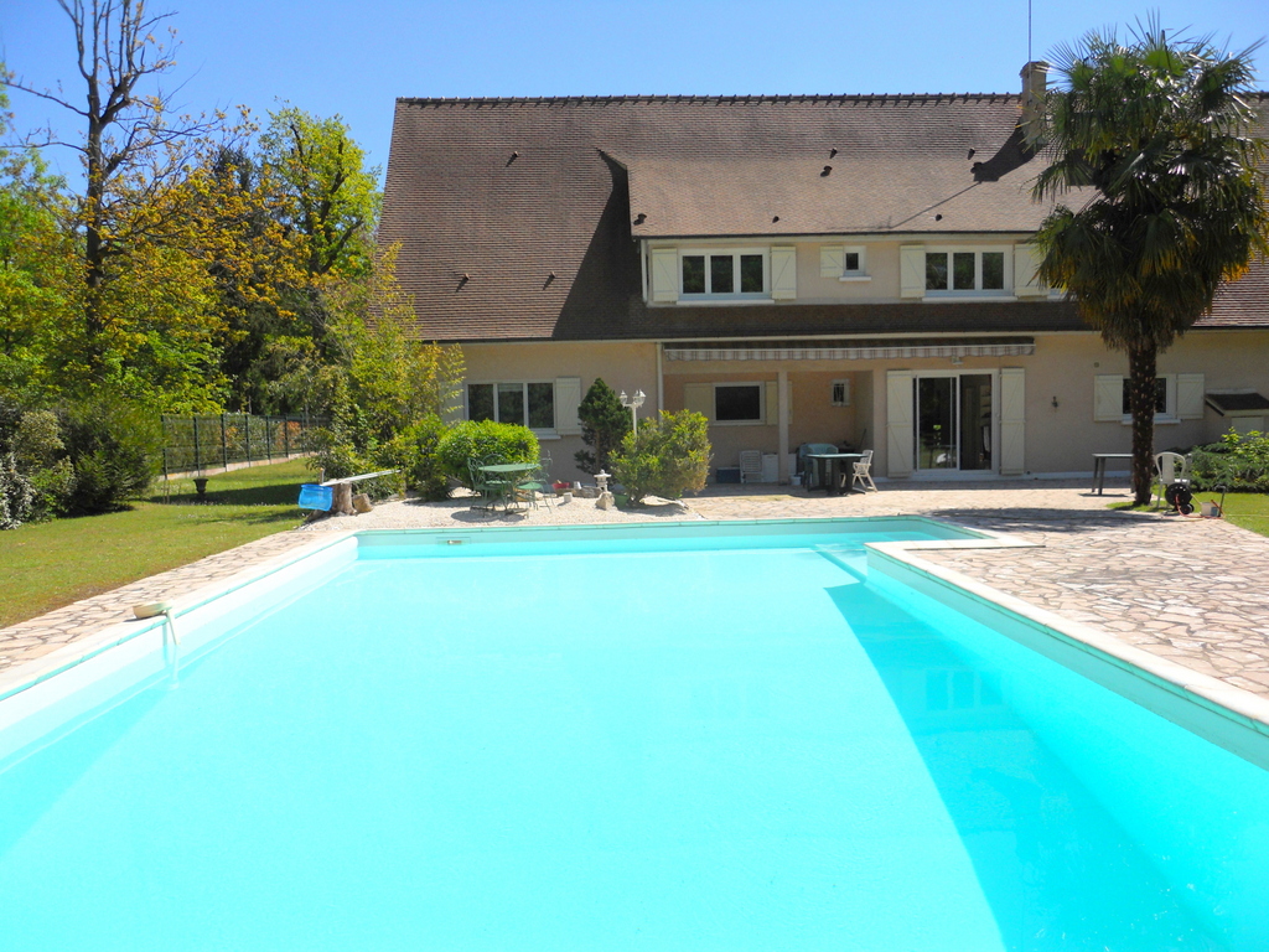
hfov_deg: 63.4
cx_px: 634
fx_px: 1026
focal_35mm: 28
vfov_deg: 49.7
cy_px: 476
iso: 80
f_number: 5.4
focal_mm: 5
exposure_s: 1/500
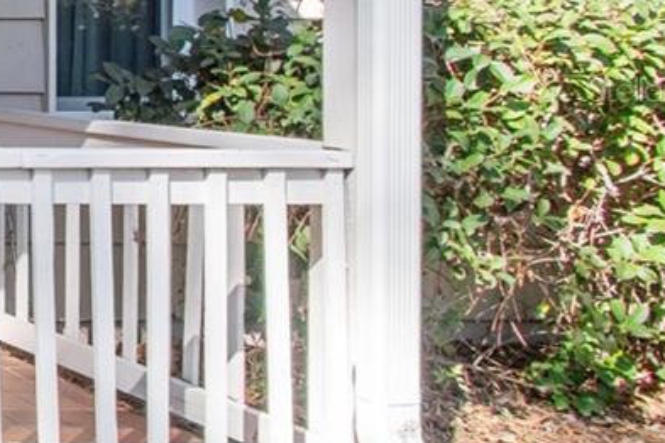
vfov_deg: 22.0
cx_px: -614
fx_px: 1127
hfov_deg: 20.0
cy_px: 90
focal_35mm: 61
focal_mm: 10
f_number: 7.1
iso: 100
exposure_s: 1/80
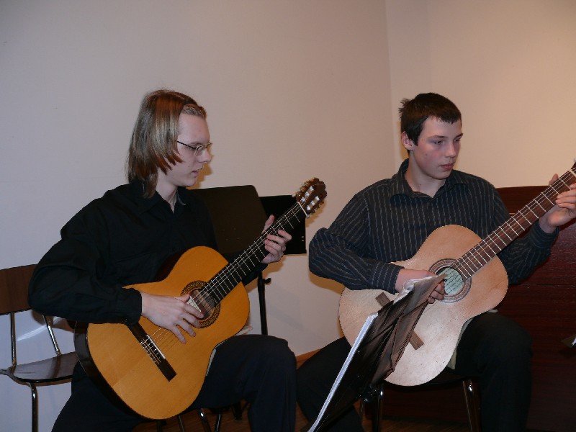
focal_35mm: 37
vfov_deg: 38.7
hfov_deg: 50.1
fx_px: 616
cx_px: 288
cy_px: 216
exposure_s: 1/30
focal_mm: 7.9
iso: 100
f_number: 2.8
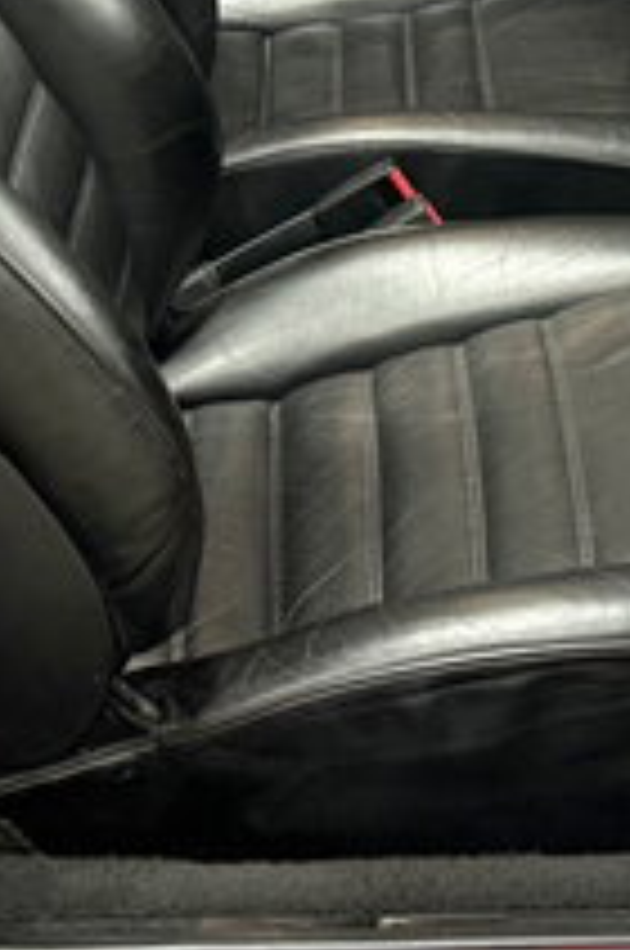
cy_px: 9
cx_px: 490
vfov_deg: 21.6
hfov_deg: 14.9
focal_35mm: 91
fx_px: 2396
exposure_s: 1/60
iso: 320
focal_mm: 6.76
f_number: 1.78
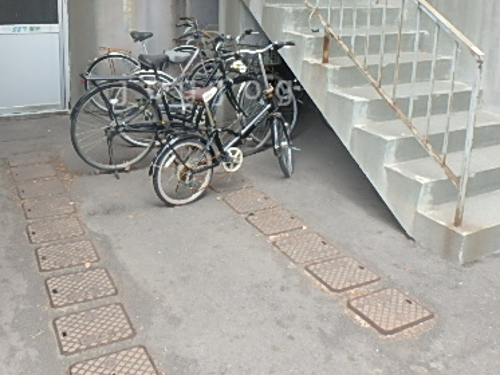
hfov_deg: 51.1
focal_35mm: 36
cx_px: 208
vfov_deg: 38.6
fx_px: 520
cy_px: 90
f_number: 3.5
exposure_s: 1/80
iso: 125
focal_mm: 3.7
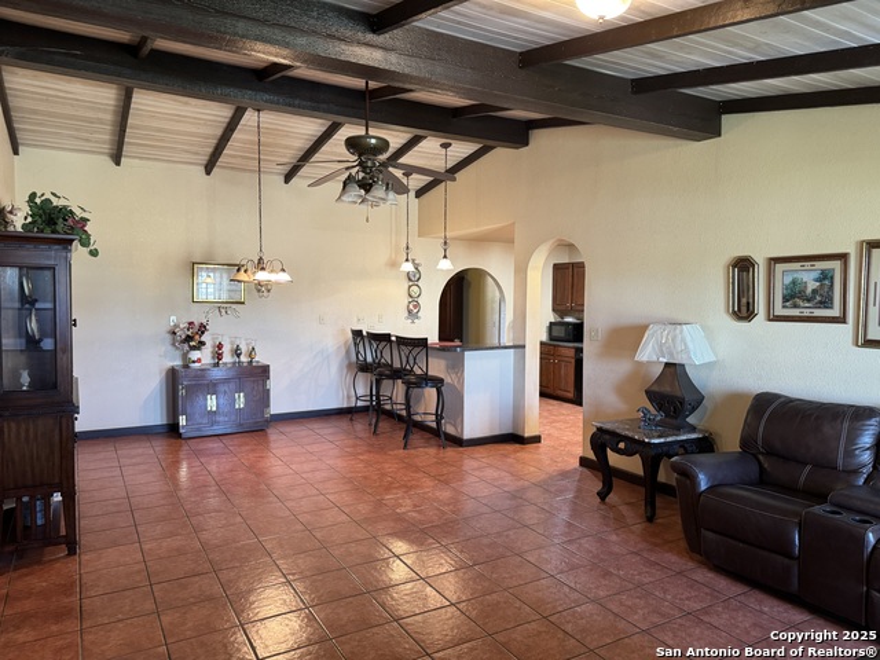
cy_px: 330
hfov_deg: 71.6
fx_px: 610
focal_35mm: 24
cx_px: 440
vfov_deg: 56.8
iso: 400
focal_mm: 6.76
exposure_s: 1/60
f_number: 1.78
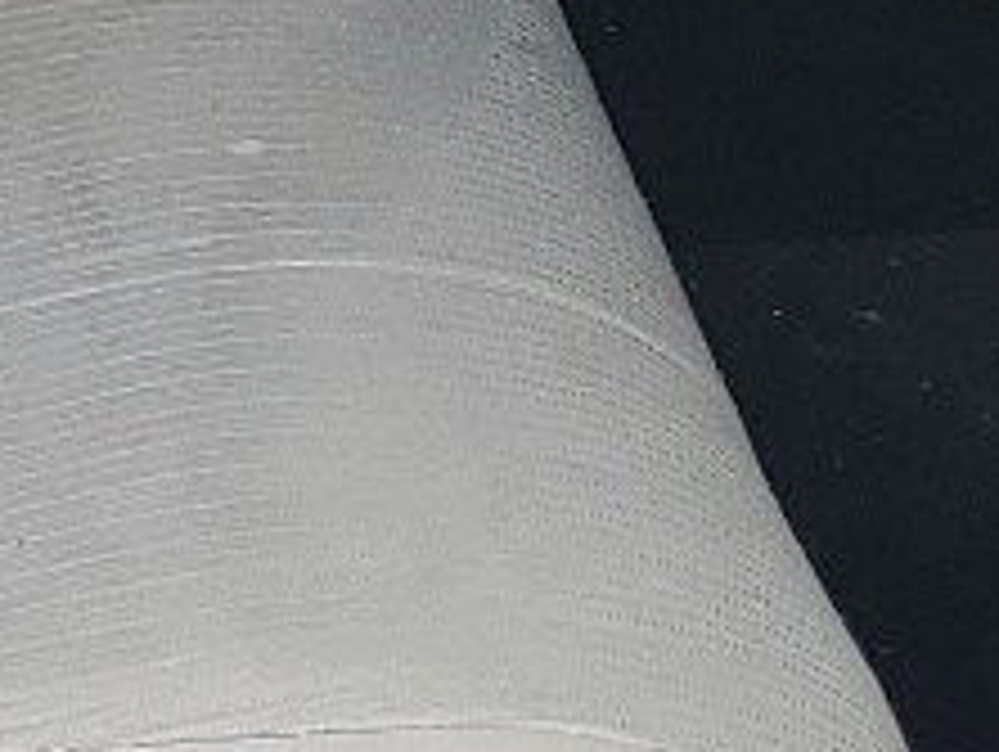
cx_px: -198
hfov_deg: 10.4
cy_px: -1247
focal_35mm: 187
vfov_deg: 7.3
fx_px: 5403
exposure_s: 1/303
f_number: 1.5
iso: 50
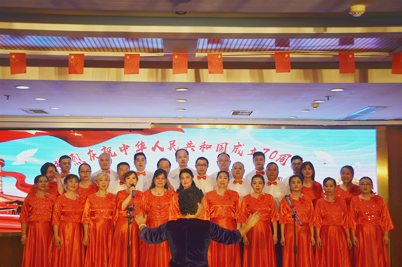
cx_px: 201
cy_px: 134
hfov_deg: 35.1
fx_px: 635
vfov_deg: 23.7
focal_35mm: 57
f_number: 5.6
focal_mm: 38
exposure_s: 1/125
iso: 320
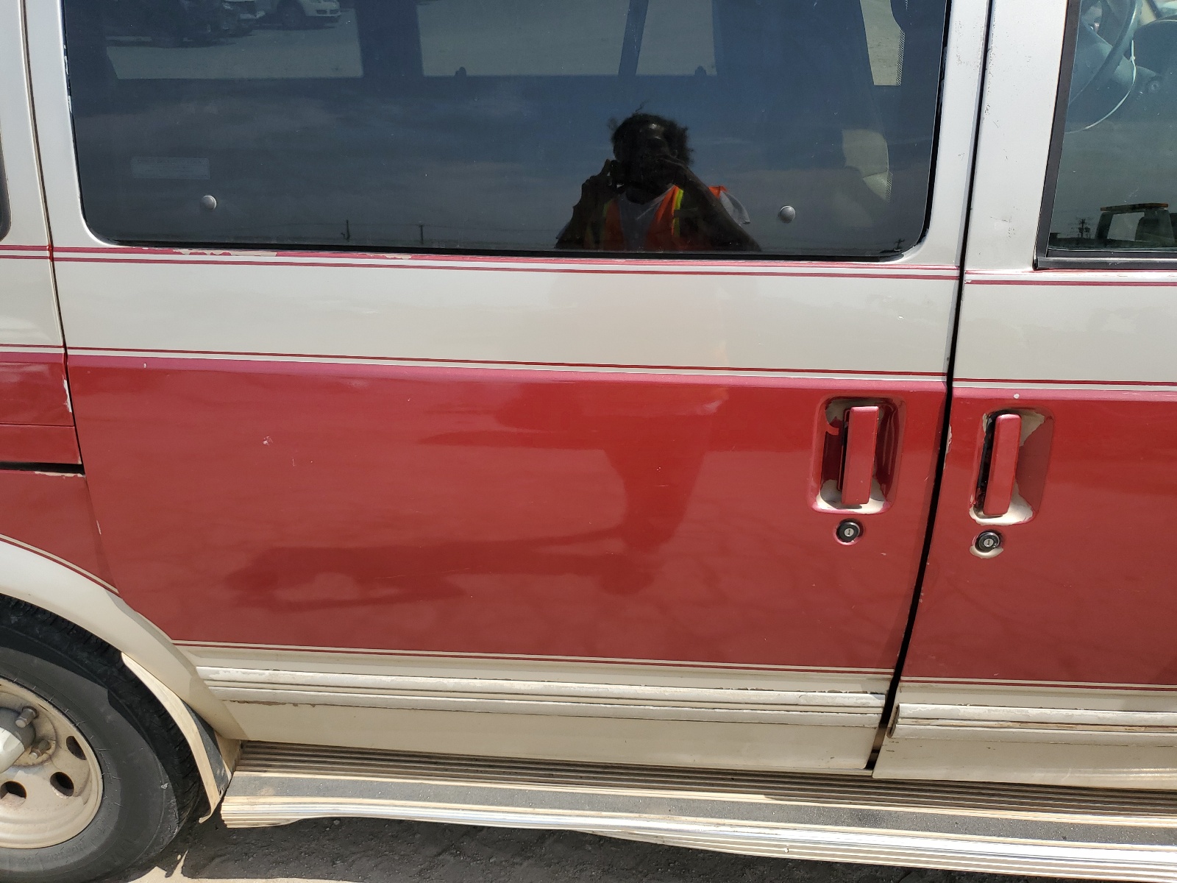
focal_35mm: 26
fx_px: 884
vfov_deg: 53.1
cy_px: 442
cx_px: 588
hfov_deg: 67.3
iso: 50
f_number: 1.5
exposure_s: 1/2000
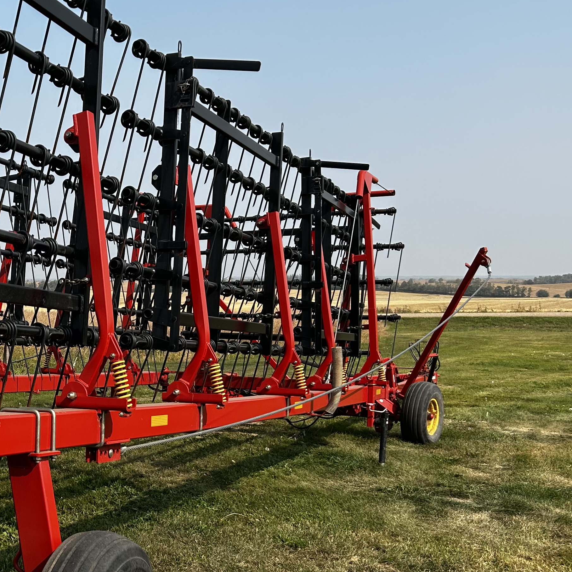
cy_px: 352
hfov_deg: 31.1
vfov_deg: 33.3
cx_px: 6
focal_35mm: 51
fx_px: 953
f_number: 1.5
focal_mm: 5.7
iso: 50
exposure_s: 1/2915
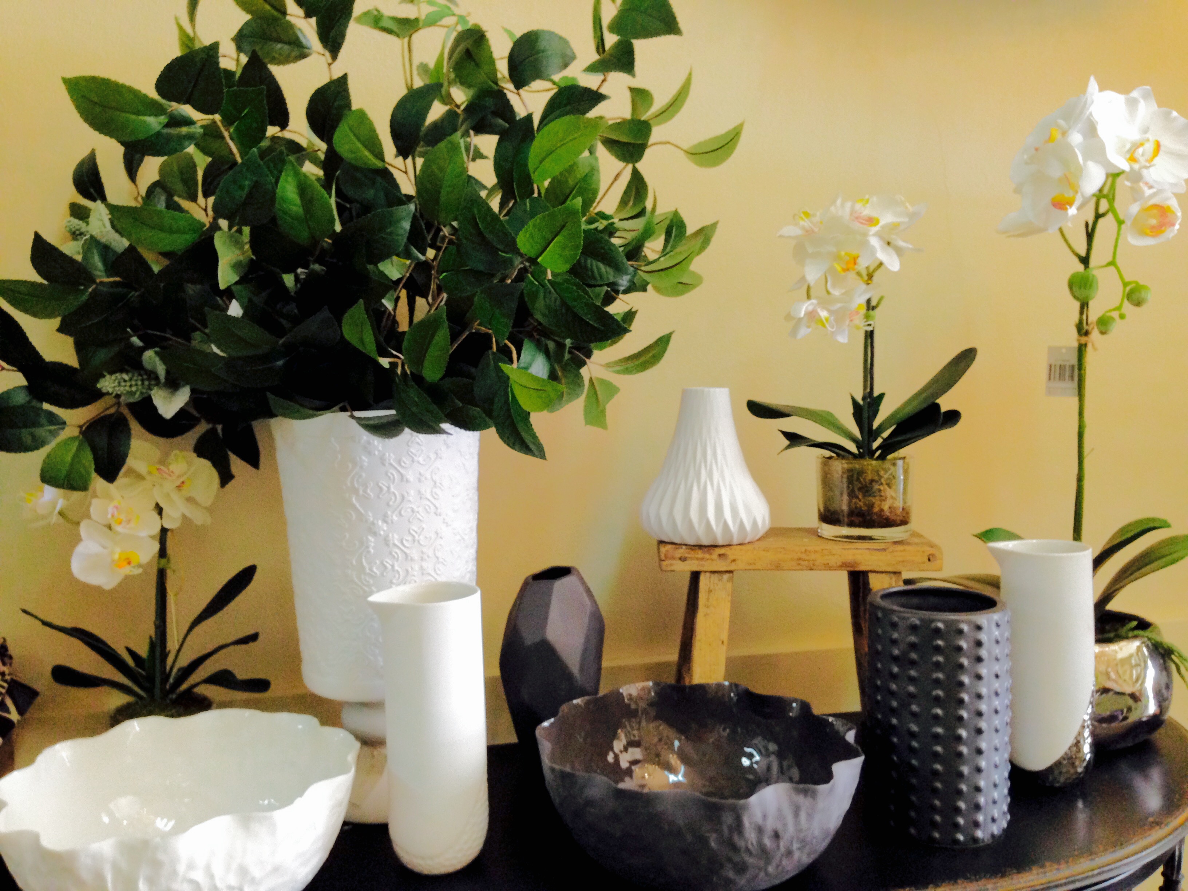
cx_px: 594
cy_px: 446
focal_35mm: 33
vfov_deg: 42.9
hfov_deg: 55.4
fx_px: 1133
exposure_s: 1/20
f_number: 2.4
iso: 200
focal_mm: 4.12
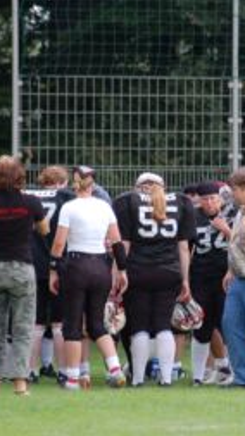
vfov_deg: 4.5
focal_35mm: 477
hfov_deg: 2.5
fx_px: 5518
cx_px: 184
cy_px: 257
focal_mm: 170
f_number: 4.8
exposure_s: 1/500
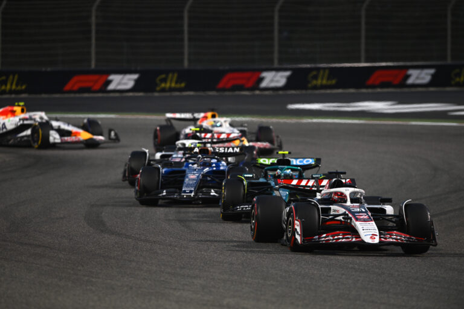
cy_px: 154
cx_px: 232
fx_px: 5155
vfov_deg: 3.4
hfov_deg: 5.2
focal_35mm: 400
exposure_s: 1/1000
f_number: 4
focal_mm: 400
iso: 1600
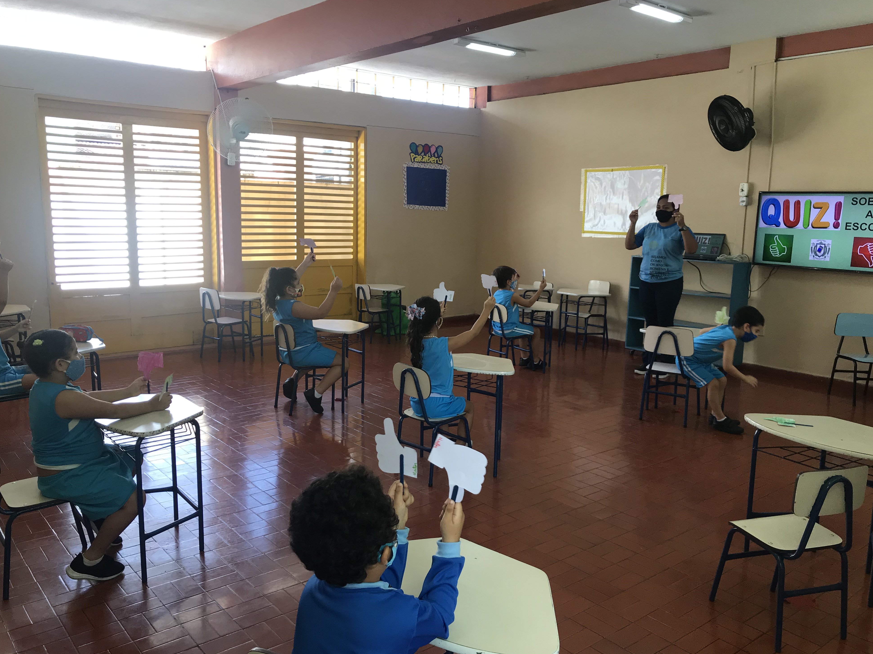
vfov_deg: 48.2
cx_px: 435
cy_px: 332
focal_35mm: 29
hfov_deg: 61.7
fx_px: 731
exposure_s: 1/120
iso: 32
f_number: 1.8
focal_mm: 3.99
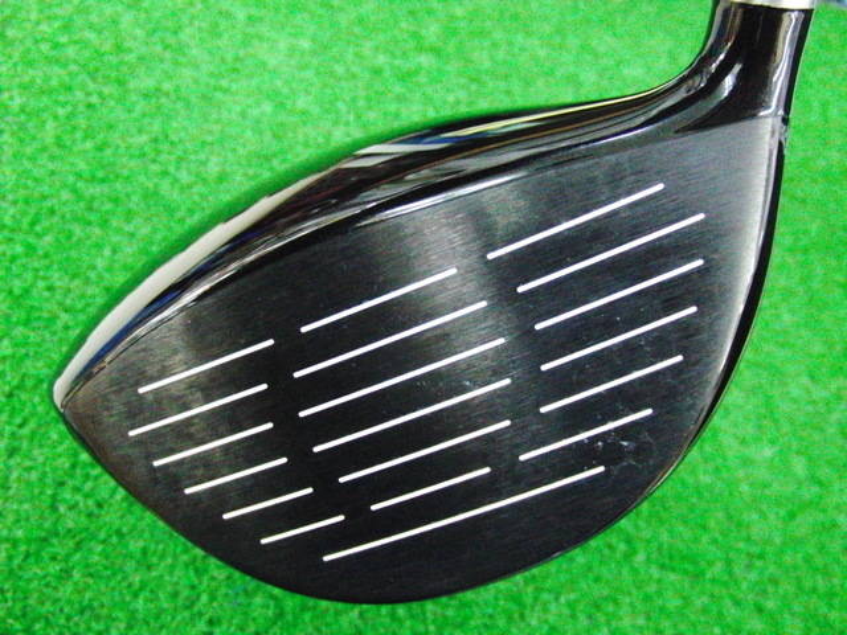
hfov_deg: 50.1
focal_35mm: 37
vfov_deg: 38.7
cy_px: 318
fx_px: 905
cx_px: 424
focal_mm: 6.42
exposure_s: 1/100
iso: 3200
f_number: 3.6
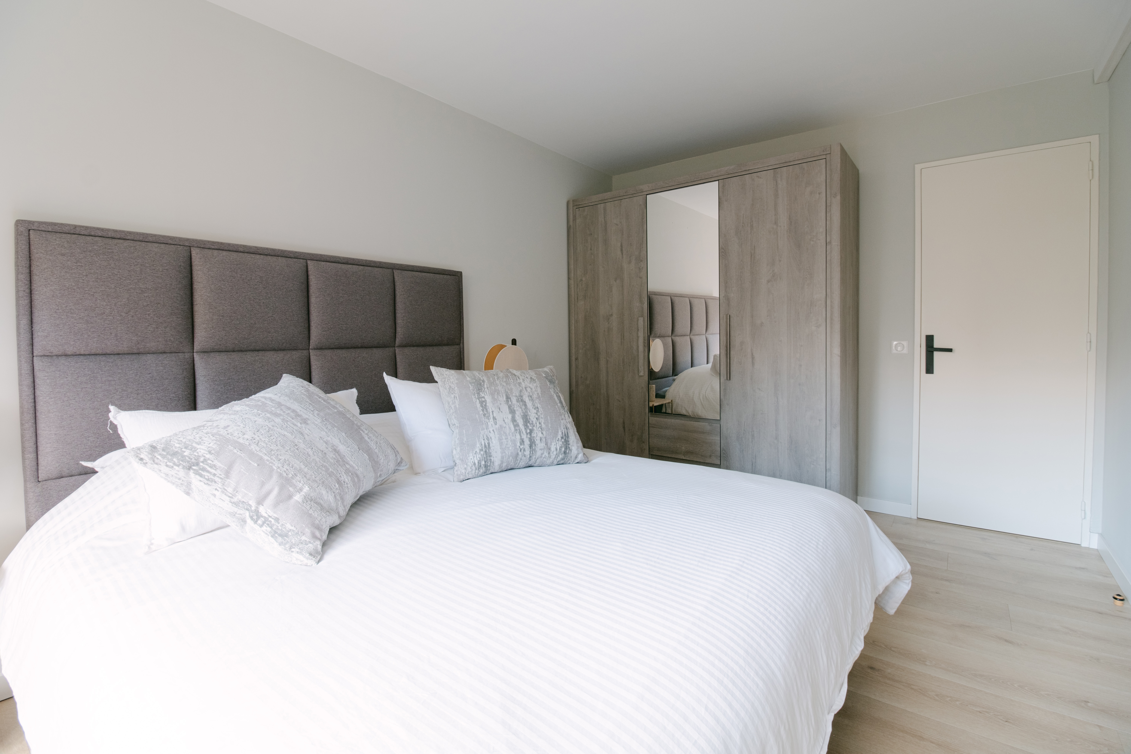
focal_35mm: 15
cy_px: 377
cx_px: 566
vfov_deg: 77.3
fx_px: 471
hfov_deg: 100.4
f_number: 8
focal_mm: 10
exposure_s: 1/2.5
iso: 100
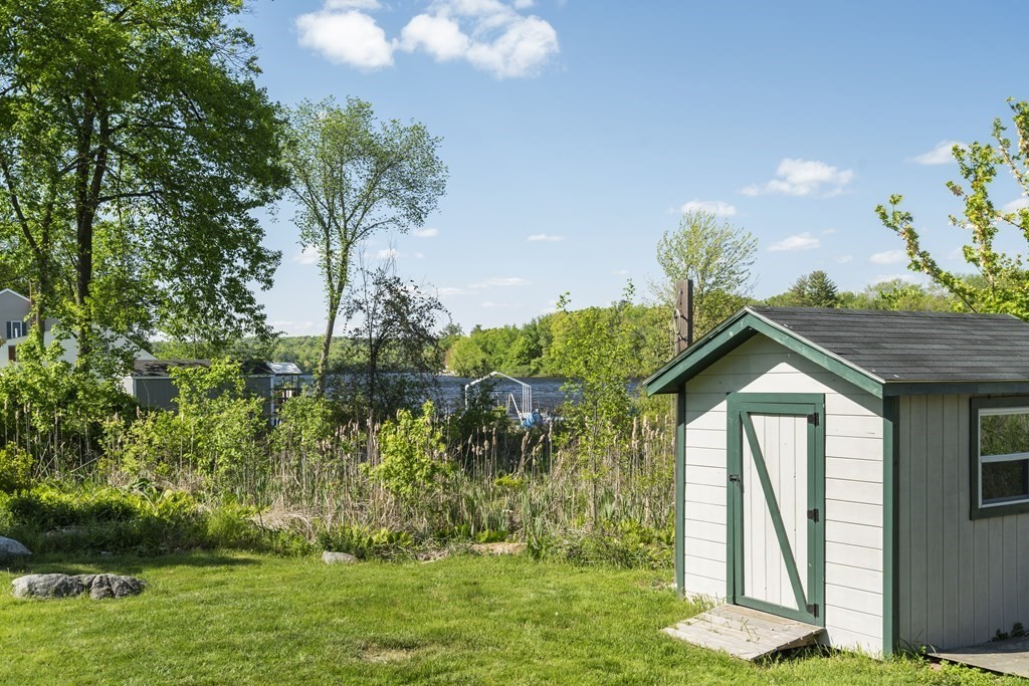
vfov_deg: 37.9
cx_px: 514
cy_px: 343
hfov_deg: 54.4
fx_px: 1000
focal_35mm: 35
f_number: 8
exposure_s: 1/80
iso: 320
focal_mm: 35
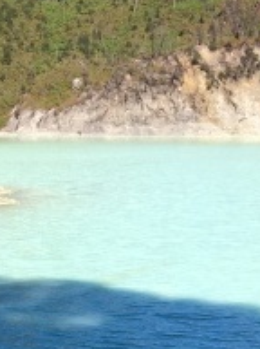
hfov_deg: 13.1
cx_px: 65
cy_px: 643
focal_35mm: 112
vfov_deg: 15.1
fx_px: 1125
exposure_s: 1/1166
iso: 25
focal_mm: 4.15
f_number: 2.2
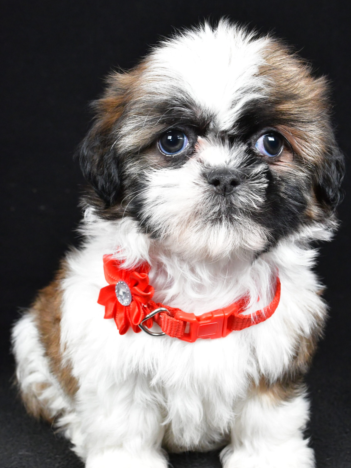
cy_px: 261
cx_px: 177
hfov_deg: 31.5
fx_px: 622
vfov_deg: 41.2
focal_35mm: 46
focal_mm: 28
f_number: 11
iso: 6400
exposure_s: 1/400
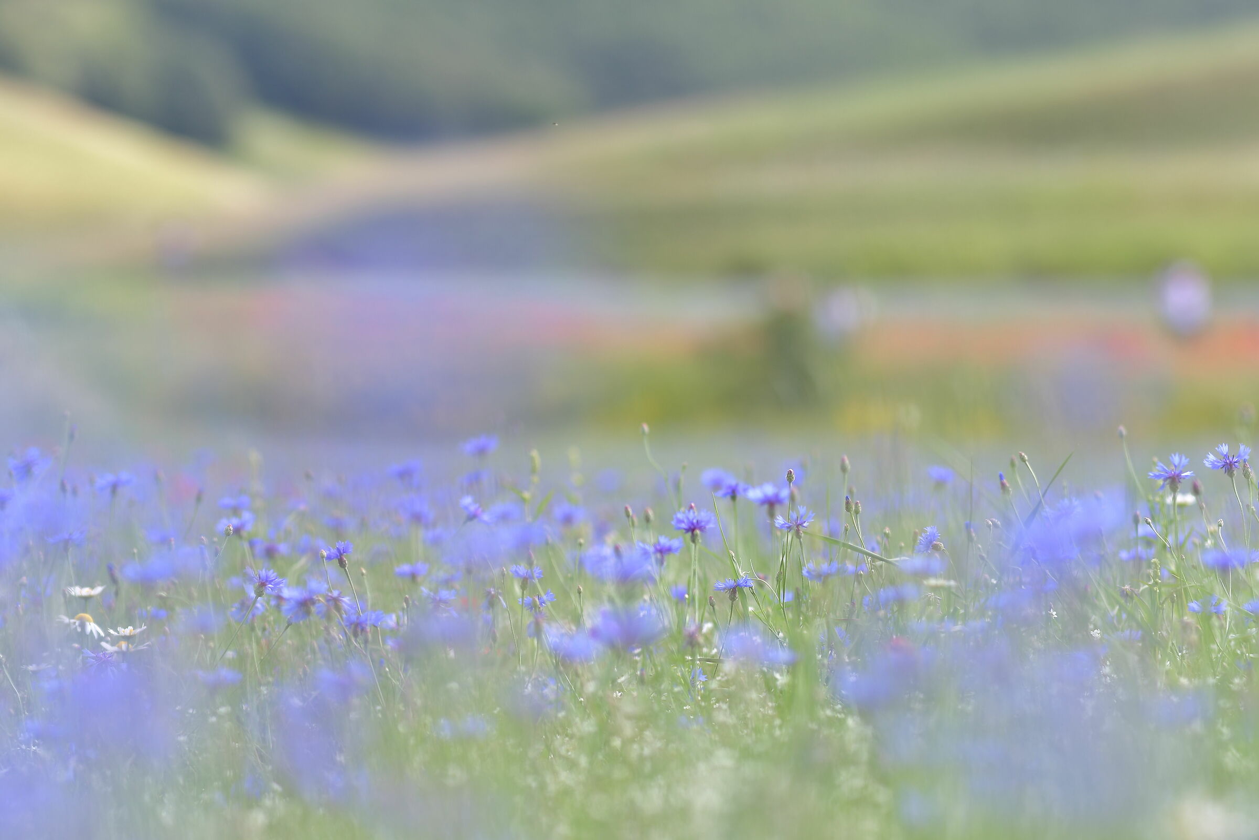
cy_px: 420
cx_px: 630
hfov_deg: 16.1
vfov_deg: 10.8
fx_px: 4441
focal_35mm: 127
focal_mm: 85
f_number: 2
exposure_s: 1/1000
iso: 100
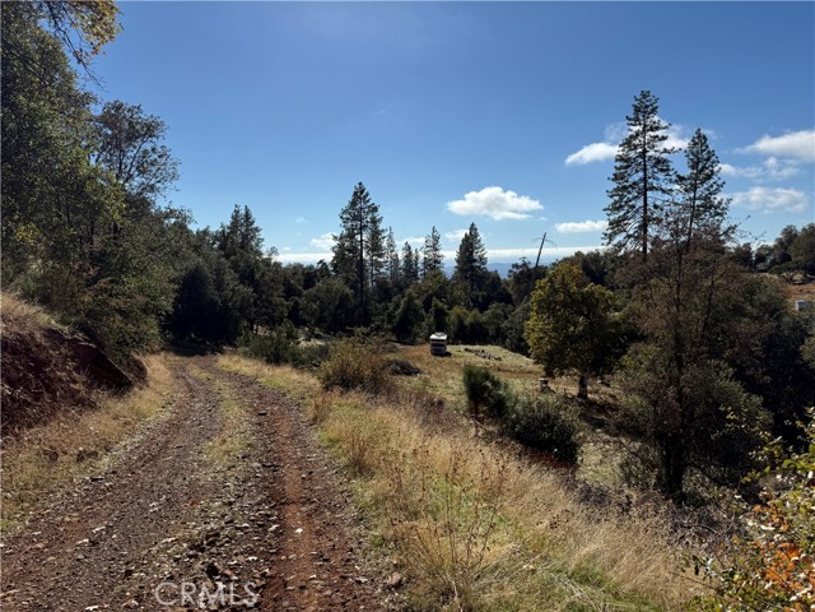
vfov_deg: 56.8
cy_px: 306
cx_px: 408
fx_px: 565
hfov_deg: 71.6
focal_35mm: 24
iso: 80
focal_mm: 6.76
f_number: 1.78
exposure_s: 1/10309
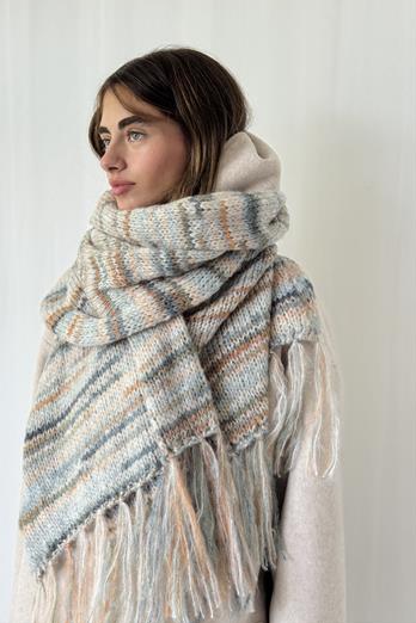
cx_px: 182
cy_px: 309
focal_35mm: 51
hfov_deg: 26.5
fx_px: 884
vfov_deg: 38.9
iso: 80
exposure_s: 1/129
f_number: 1.78
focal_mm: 6.76
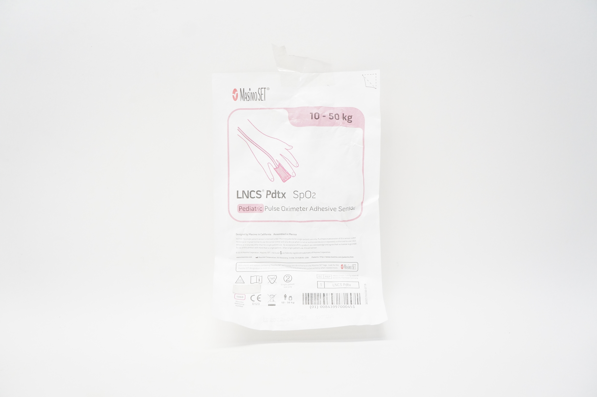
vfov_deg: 47.8
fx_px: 447
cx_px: 298
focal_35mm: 27
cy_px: 198
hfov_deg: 67.4
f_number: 6.3
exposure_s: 1/160
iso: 1600
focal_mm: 18
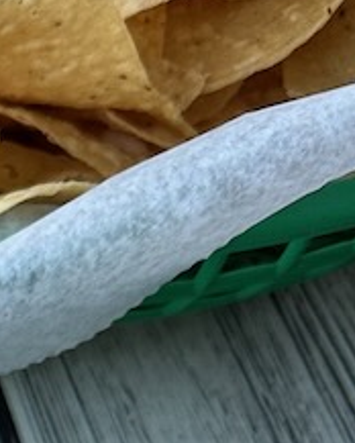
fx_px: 1810
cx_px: -477
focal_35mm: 138
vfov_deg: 12.4
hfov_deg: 9.9
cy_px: 872
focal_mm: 6.86
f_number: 1.78
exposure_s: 1/120
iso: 125
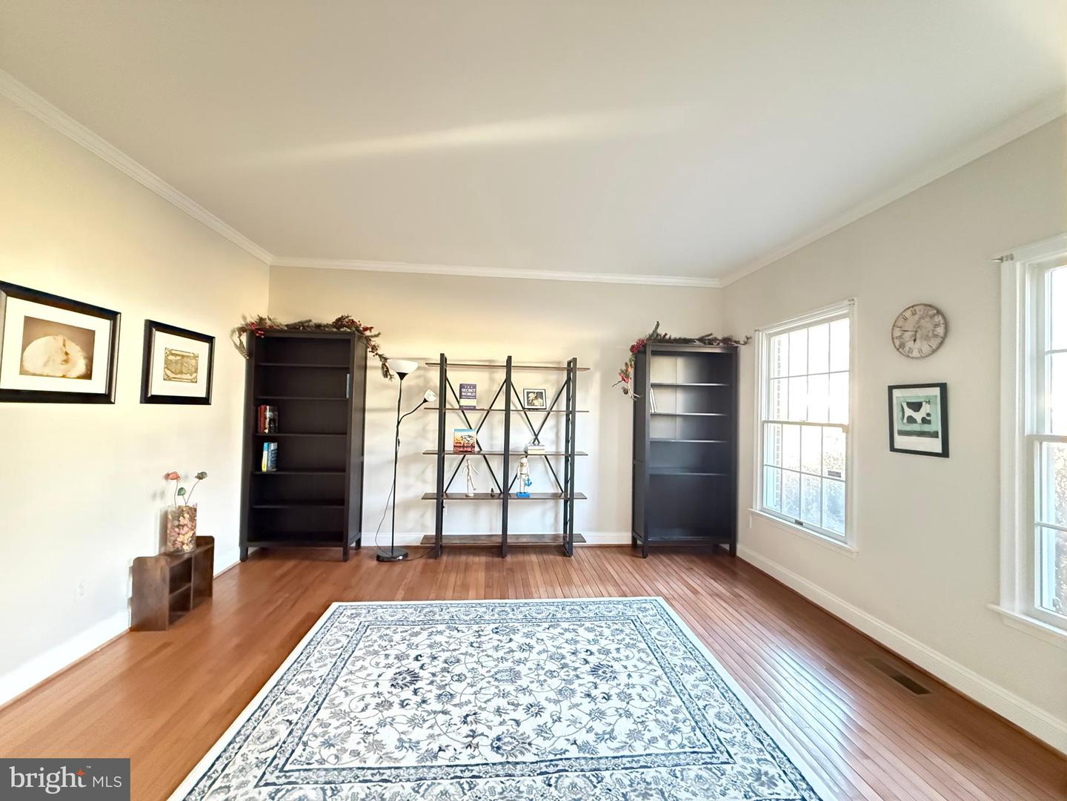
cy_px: 400
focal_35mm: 14
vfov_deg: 85.7
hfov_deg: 102.1
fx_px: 432
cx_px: 534
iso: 2000
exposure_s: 1/30
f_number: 2.2
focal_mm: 2.22
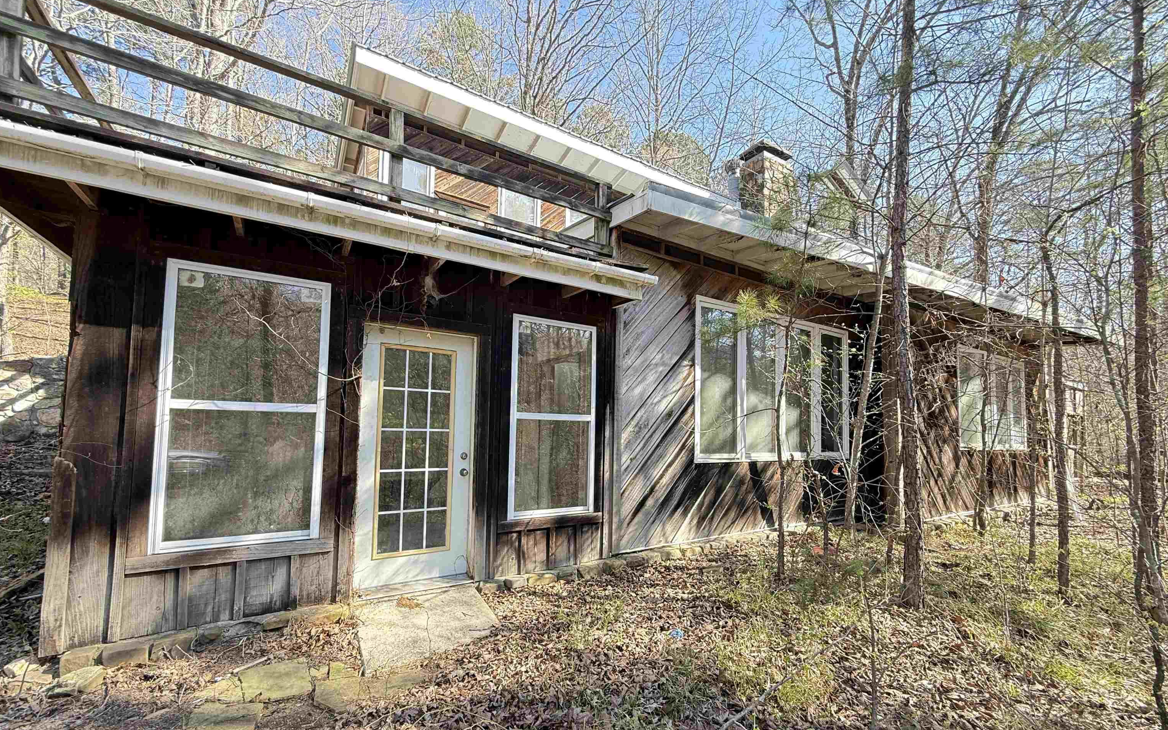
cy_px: 406
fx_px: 478
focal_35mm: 15
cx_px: 586
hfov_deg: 101.5
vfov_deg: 74.5
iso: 64
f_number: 2.2
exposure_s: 1/103
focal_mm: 2.22
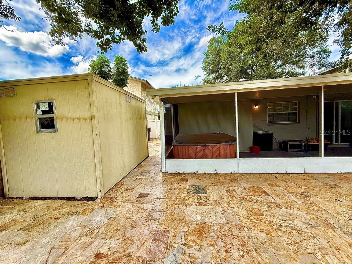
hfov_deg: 102.1
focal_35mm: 14
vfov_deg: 85.7
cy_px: 132
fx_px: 142
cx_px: 176
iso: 64
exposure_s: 1/494
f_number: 2.2
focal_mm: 2.22
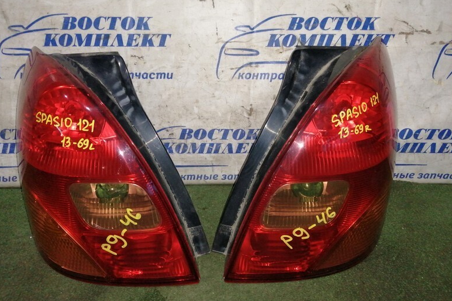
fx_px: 351
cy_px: 135
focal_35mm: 28
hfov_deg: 65.5
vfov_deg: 46.3
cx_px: 219
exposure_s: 1/33.3
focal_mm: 3.46
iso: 200
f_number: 1.8
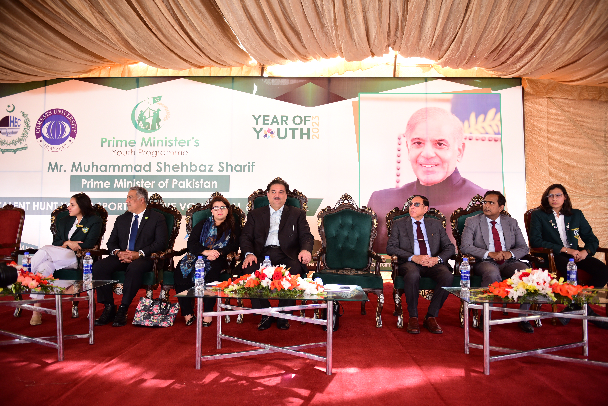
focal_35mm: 24
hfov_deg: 73.7
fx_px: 405
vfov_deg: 53.2
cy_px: 203
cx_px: 304
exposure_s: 1/200
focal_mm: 24
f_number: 2.8
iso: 500
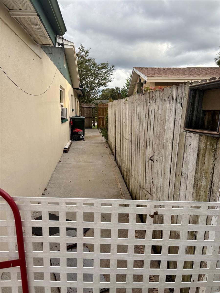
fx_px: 220
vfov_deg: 67.3
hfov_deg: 53.1
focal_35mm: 26
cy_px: 146
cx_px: 110
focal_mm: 5.96
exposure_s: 1/278
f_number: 1.6
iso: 40
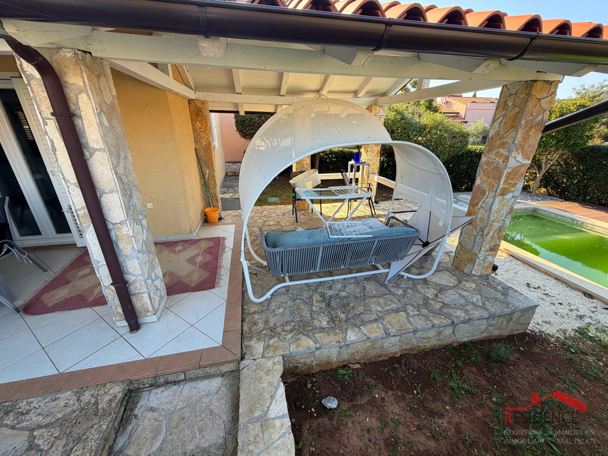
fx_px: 246
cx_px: 304
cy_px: 228
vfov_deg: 85.7
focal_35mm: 14
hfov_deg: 102.1
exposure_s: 1/223
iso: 50
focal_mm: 2.22
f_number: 2.2
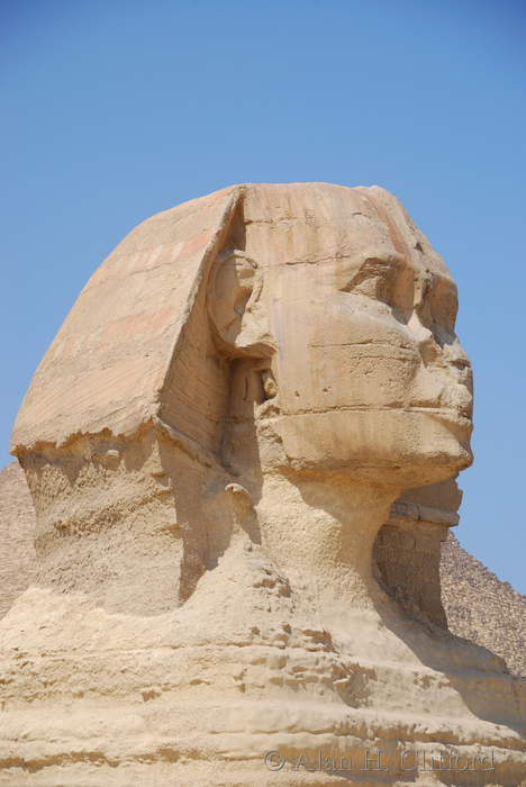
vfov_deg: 19.4
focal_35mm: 105
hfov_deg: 13.1
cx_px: 263
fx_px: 2297
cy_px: 394
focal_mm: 70
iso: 100
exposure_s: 1/640
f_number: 5
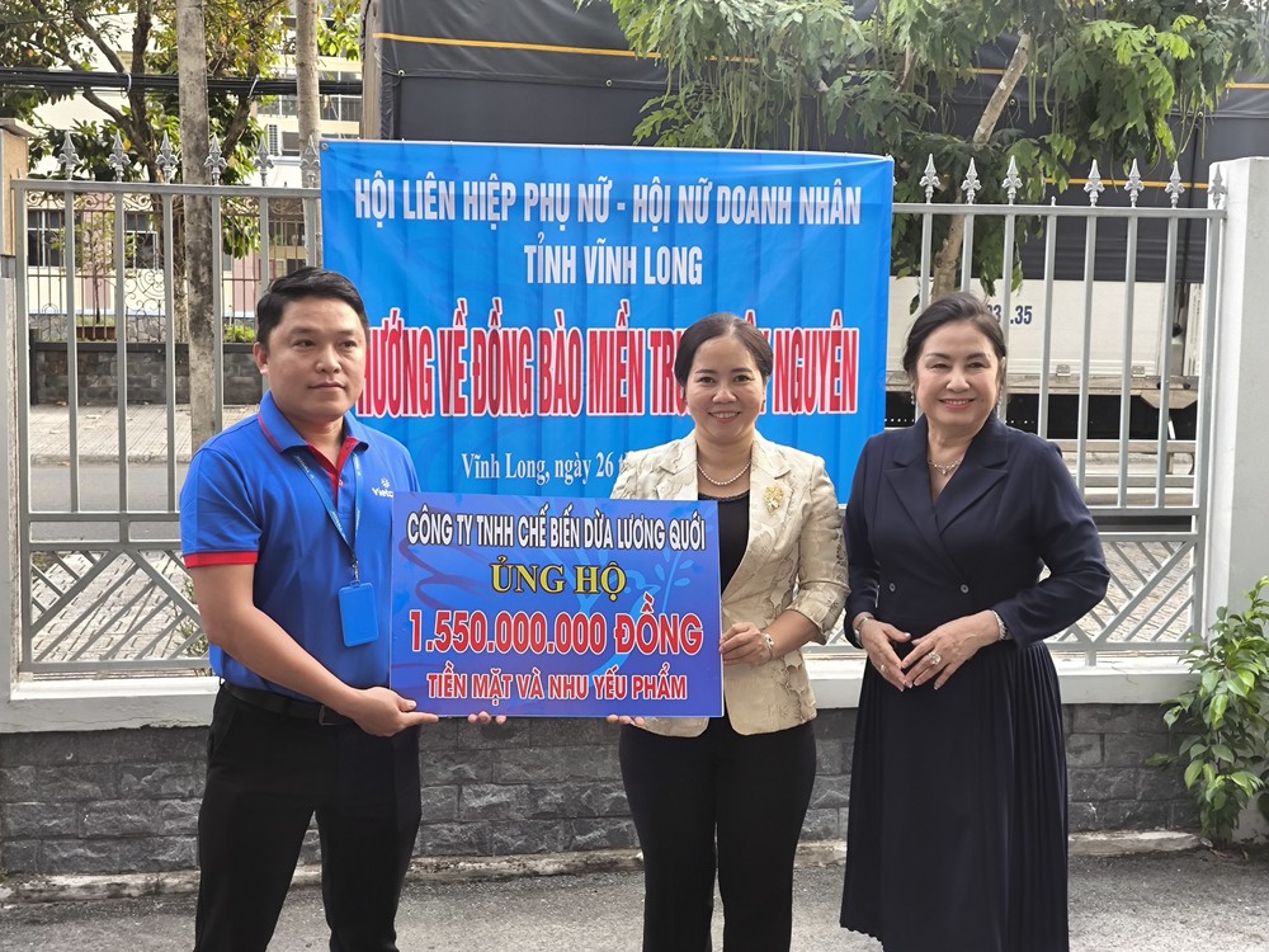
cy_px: 476
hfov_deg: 38.2
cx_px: 634
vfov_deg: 29.1
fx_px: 1833
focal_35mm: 50
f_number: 1.9
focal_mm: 7.1
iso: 80
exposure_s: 1/100
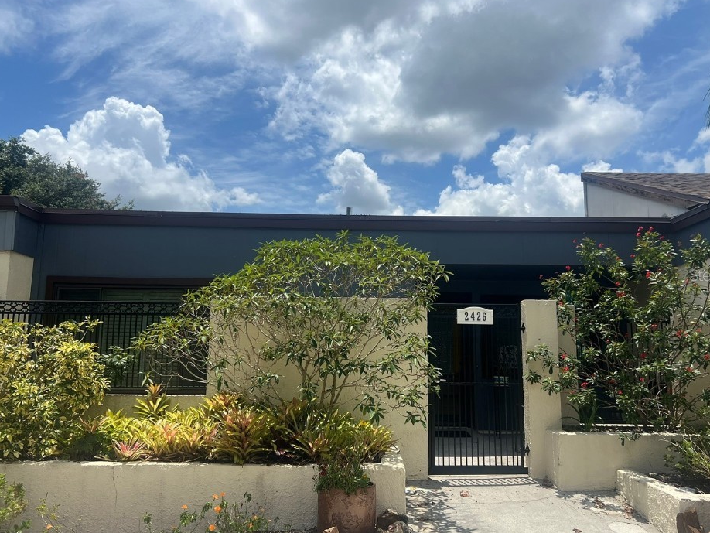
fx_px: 595
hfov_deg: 61.6
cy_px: 275
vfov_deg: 48.2
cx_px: 367
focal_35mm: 29
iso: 50
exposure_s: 1/6993
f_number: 1.5
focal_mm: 5.7
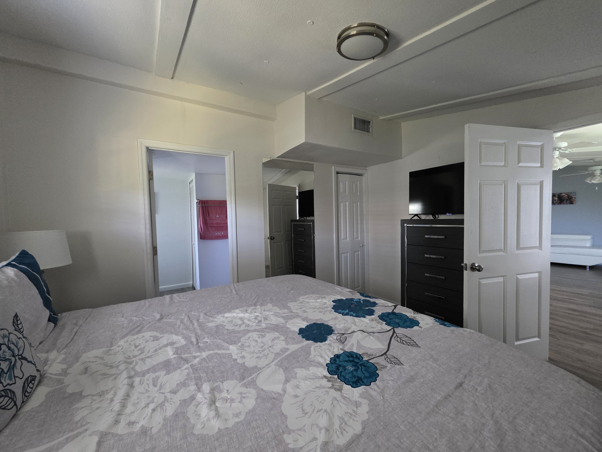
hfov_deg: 106.2
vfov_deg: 89.9
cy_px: 226
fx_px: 226
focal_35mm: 13
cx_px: 301
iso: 1000
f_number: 1.9
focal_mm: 2.2
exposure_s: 1/60
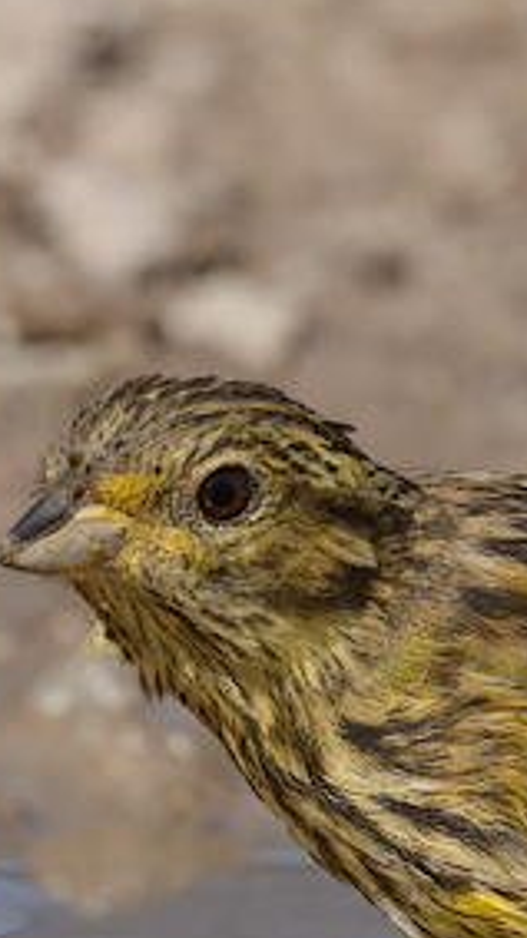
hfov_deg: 0.5
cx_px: 298
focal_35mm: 2221
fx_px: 55225
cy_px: 935
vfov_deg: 1.0
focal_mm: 500
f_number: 9
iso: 800
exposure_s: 1/2500
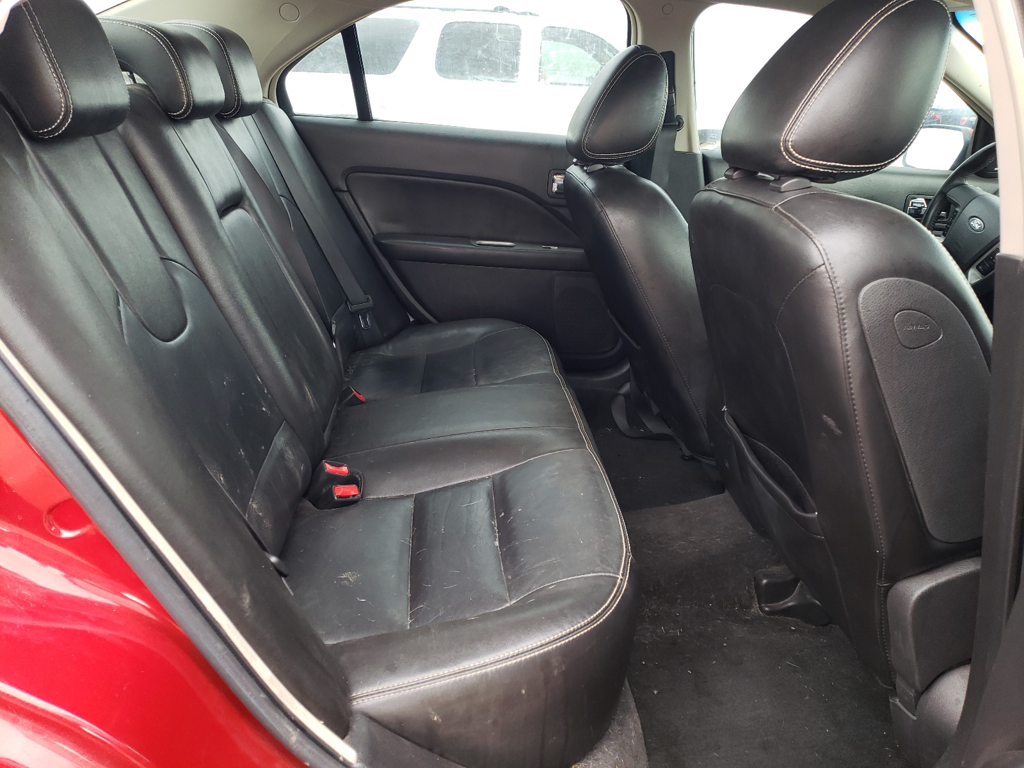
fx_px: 769
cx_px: 512
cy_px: 384
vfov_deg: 53.1
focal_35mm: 26
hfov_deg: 67.3
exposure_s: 1/100
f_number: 1.5
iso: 65
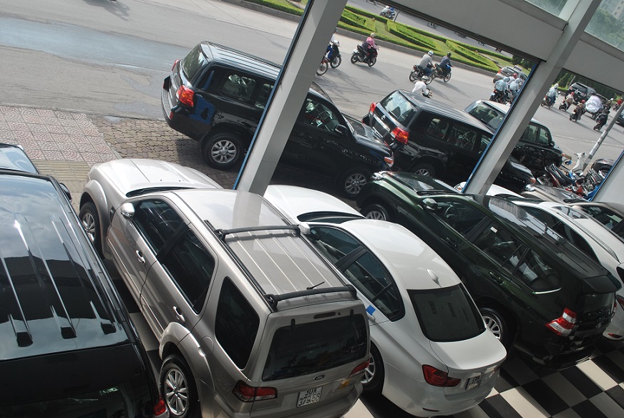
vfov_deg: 40.1
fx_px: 573
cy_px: 209
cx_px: 312
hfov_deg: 57.2
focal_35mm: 33
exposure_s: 1/200
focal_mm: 22
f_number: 7.1
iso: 100
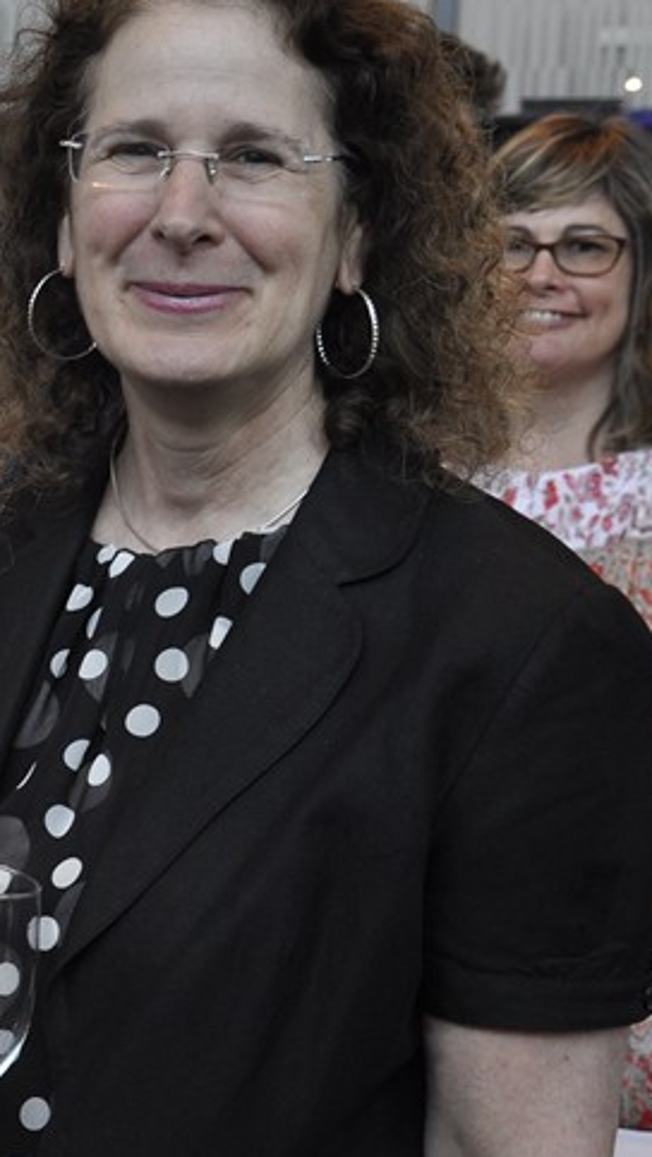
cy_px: 594
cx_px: -223
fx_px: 2794
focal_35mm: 91
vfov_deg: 23.4
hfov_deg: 12.8
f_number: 5
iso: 400
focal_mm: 28
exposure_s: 1/60
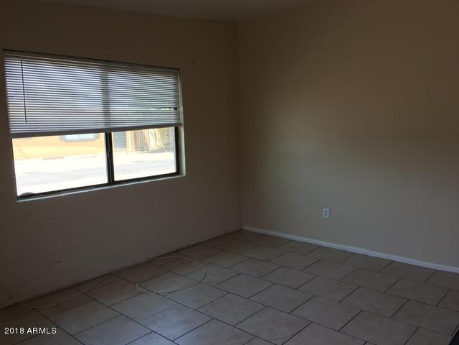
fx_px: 385
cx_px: 230
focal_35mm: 29
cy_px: 172
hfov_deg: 61.7
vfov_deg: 48.2
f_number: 2.2
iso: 32
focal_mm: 4.15
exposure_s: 1/120
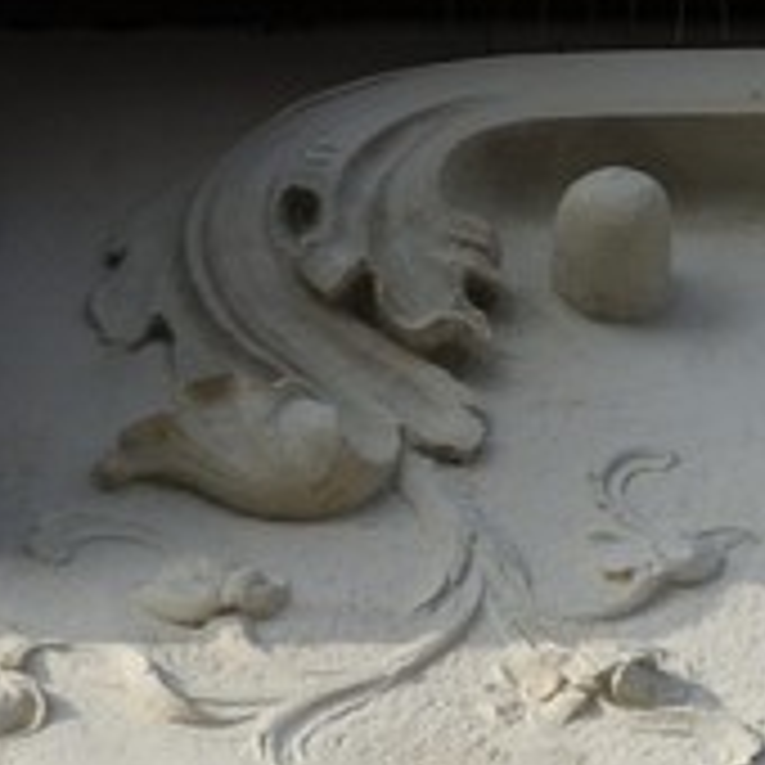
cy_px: 3316
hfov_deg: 1.7
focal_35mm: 1041
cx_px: -360
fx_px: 26028
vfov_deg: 1.7
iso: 200
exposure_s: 1/200
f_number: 10
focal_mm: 130
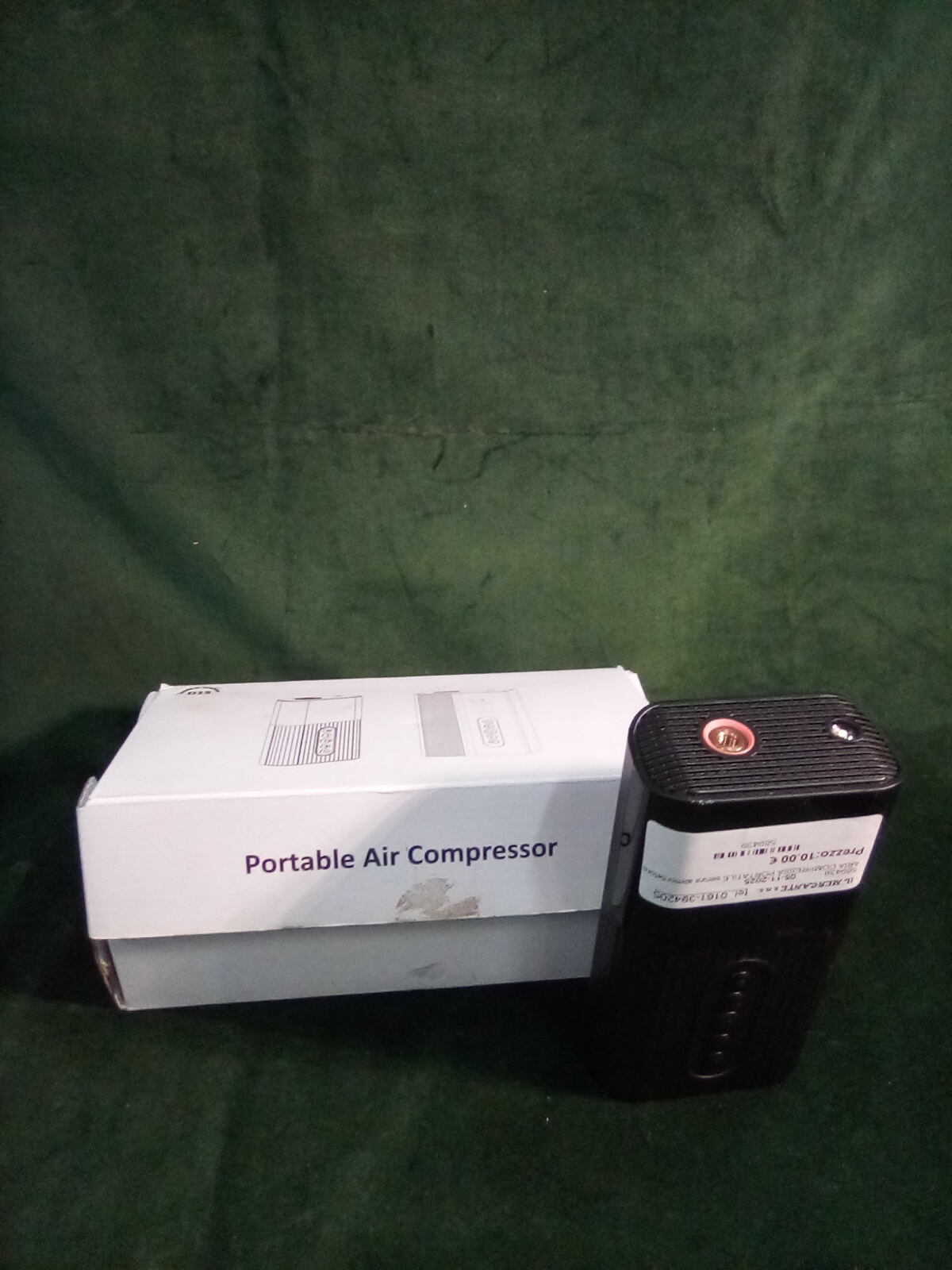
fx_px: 1027
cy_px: 635
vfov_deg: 63.4
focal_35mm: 28
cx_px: 476
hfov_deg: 49.7
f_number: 2.2
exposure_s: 1/33.3
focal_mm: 2.27
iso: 154
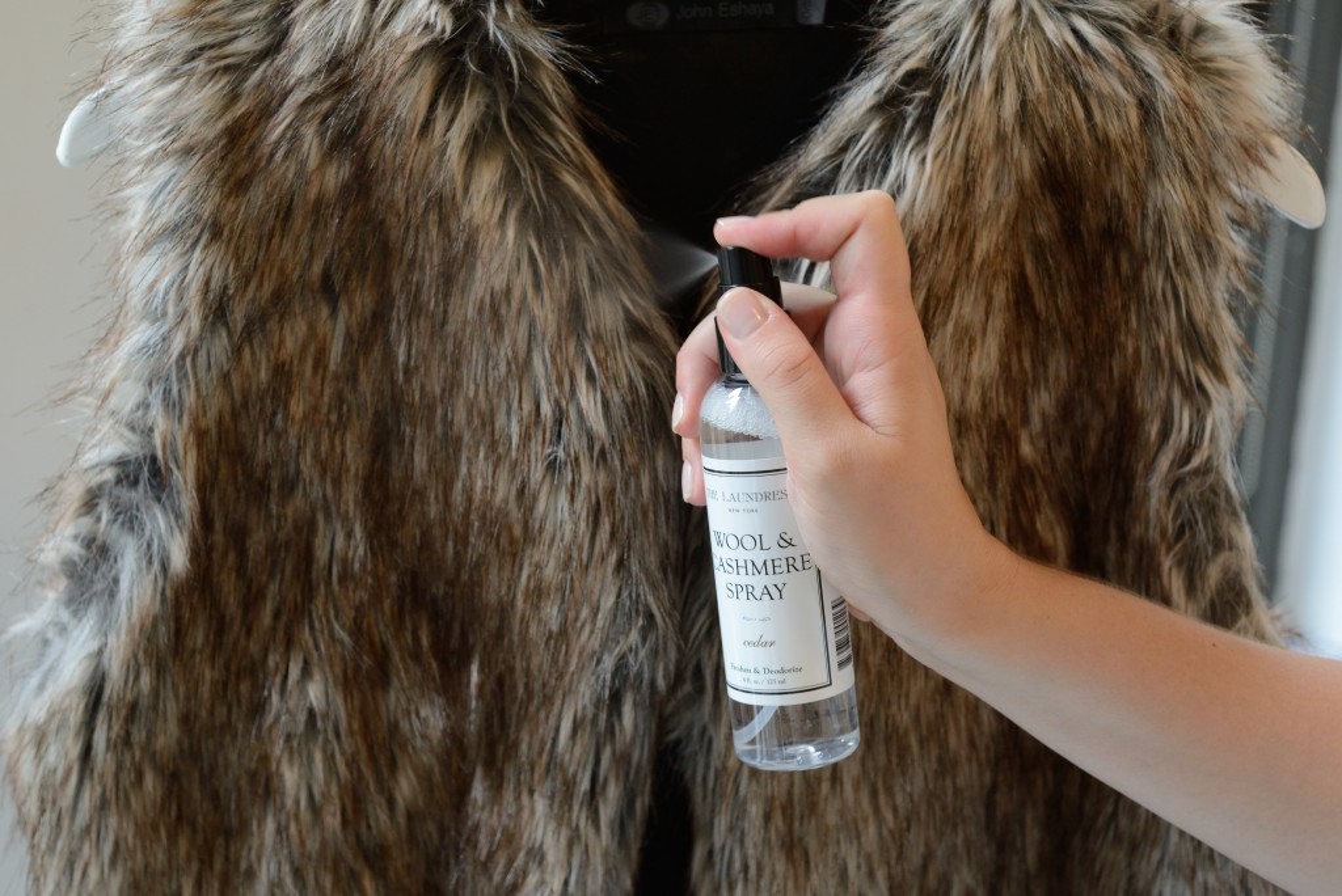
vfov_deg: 24.7
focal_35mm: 55
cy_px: 448
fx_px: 2051
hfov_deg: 36.2
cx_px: 671
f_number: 5.6
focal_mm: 55
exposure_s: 1/125
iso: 1600
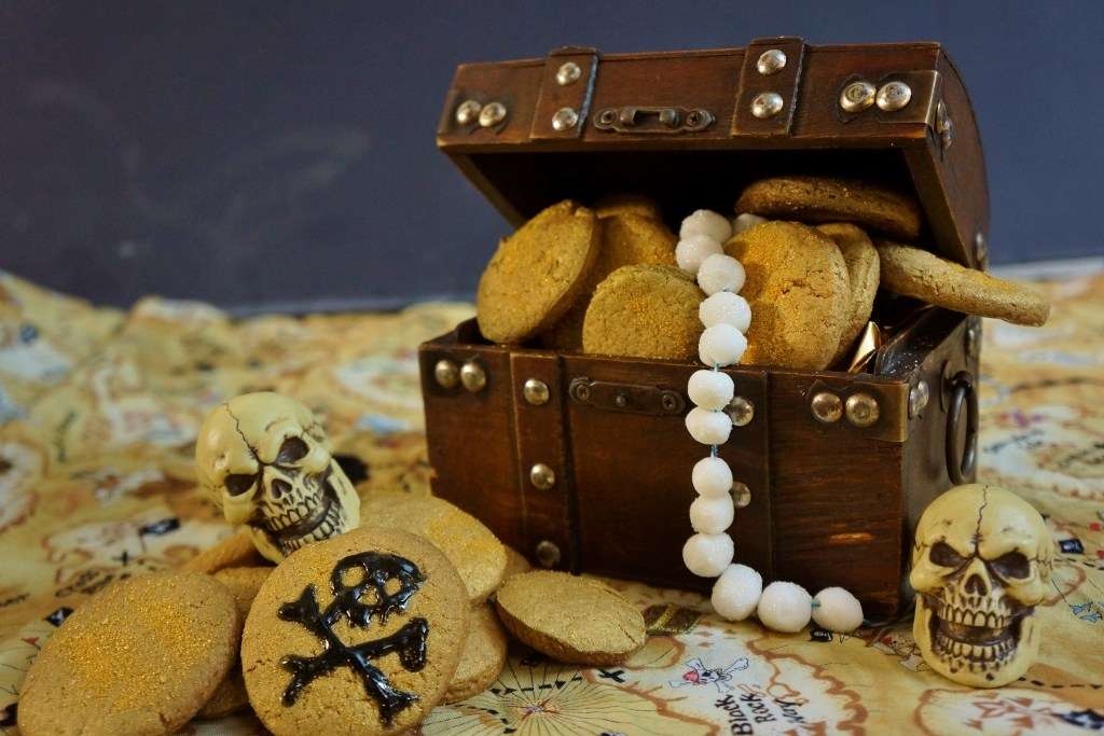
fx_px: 1288
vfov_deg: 31.9
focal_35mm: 42
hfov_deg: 46.4
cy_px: 368
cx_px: 552
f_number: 4
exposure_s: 1/60
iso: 1250
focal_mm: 28
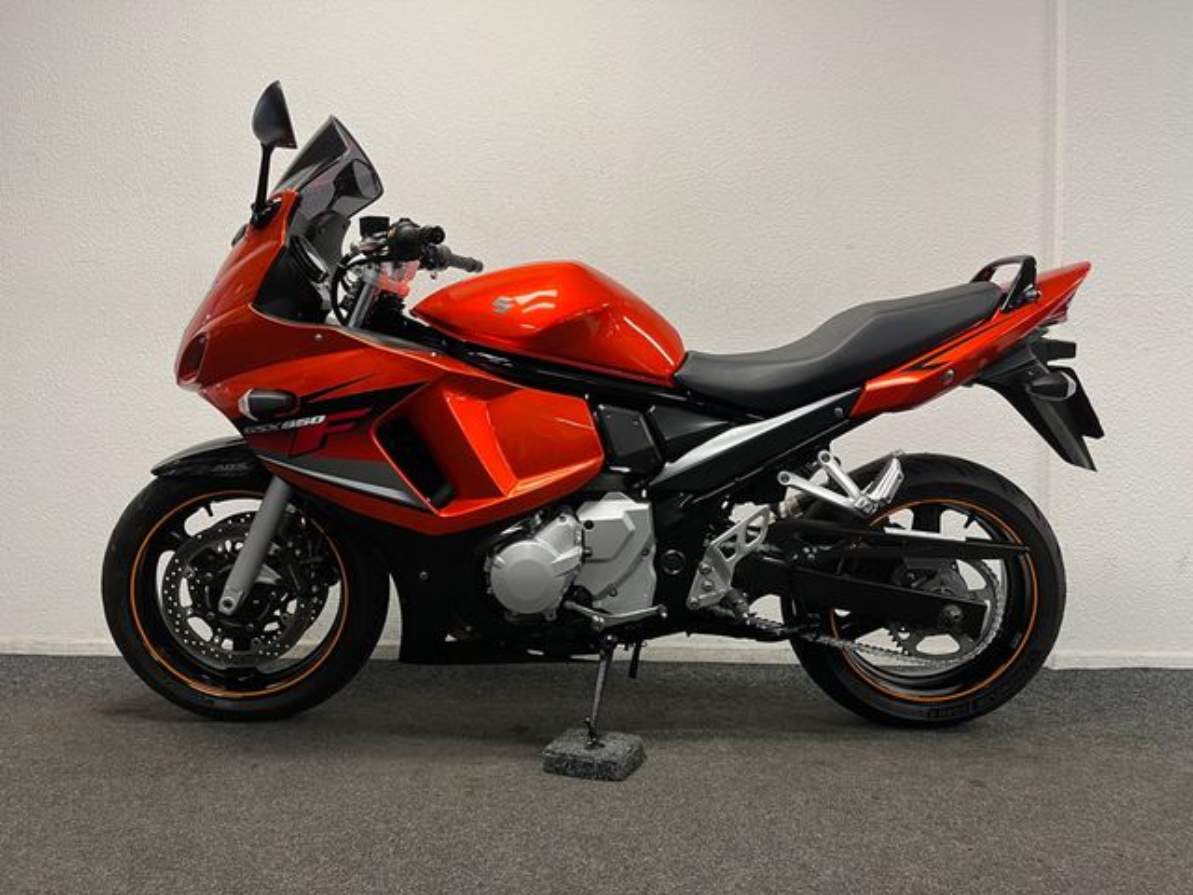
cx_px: 596
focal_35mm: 26
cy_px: 448
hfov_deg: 67.3
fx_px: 896
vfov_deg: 53.1
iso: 80
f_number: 1.6
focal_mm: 5.1
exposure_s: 1/50
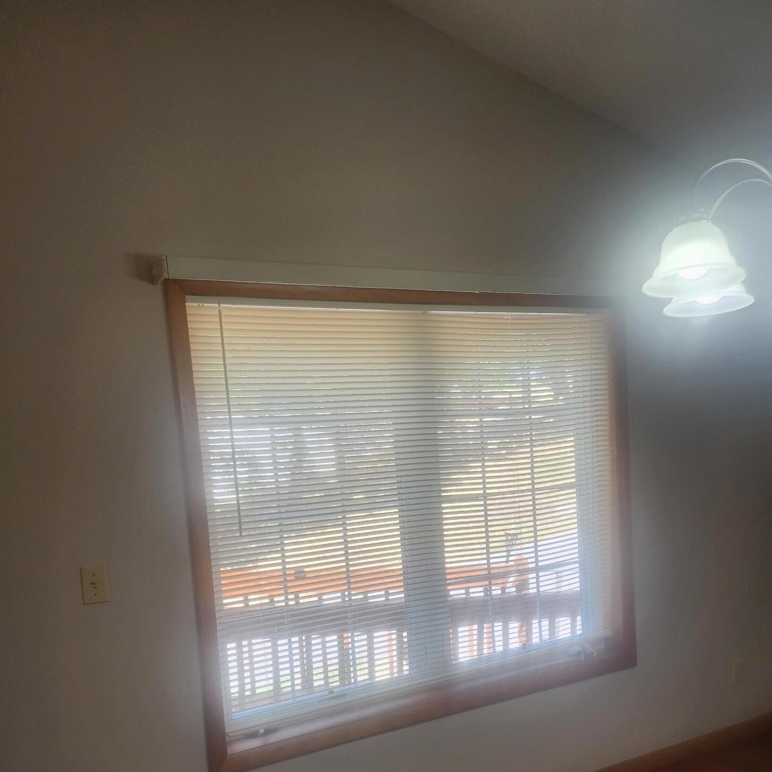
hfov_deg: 57.3
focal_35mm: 28
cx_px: 377
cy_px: 523
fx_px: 706
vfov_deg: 55.9
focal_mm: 6.4
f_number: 1.8
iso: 64
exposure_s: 1/120
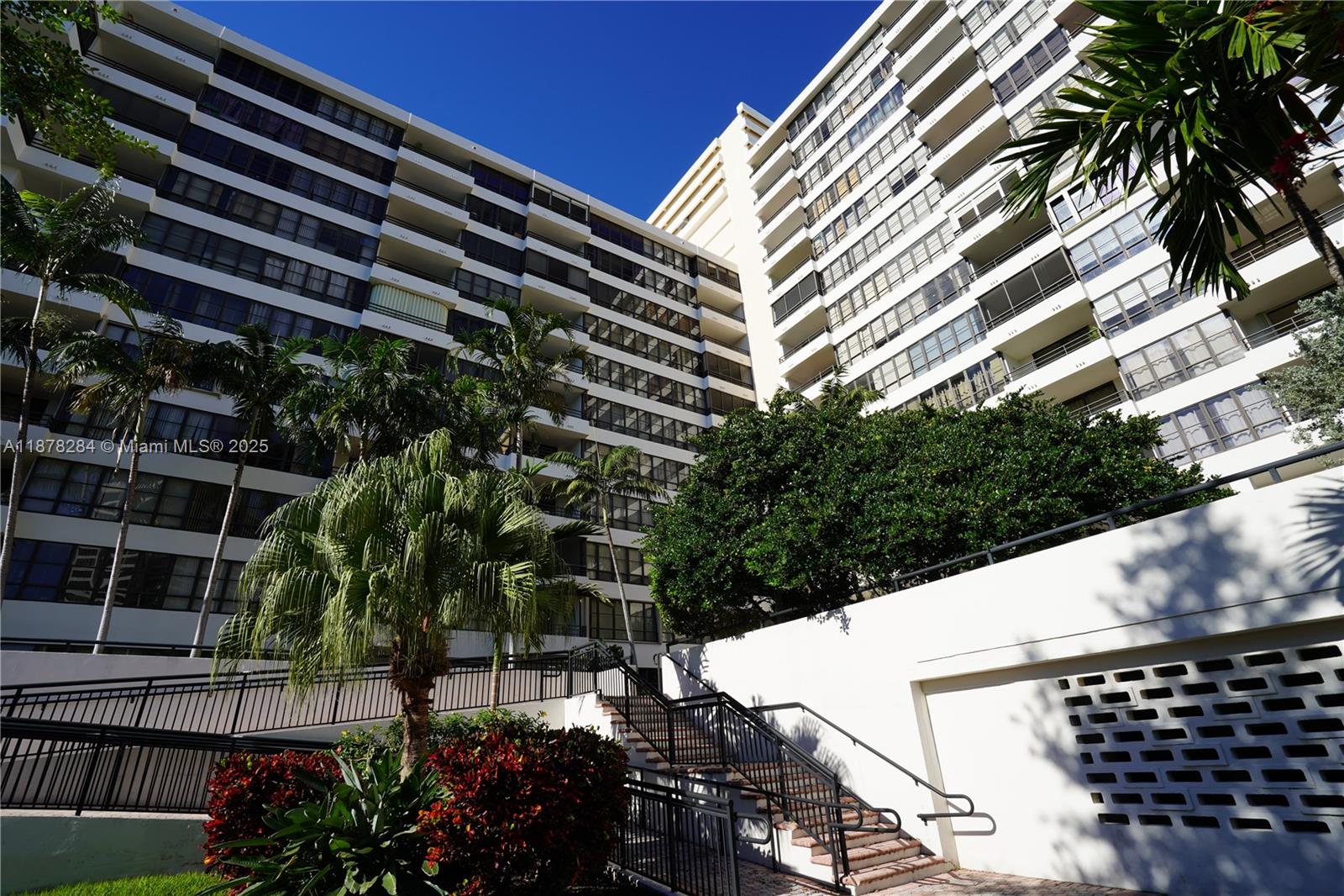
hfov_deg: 96.7
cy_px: 448
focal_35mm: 16
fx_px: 597
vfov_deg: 73.7
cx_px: 672
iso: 100
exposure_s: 1/160
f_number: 10
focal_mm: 16
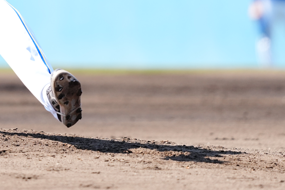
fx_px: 8264
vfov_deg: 1.3
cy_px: -114
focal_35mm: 1044
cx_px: -42
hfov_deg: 2.0
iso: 500
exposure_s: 1/2500
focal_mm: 300
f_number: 2.8
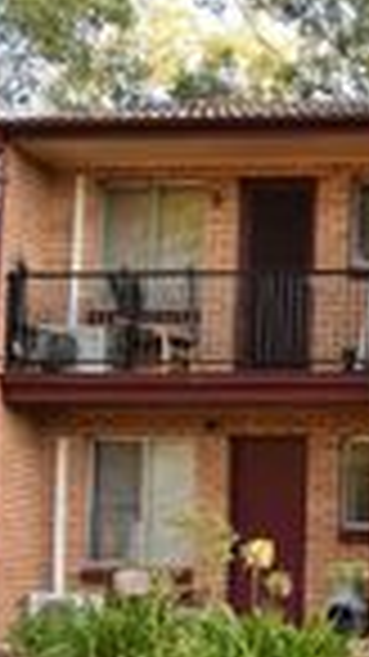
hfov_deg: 11.0
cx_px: 918
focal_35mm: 91
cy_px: 542
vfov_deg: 23.0
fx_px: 1585
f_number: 5.6
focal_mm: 18
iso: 400
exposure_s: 1/125
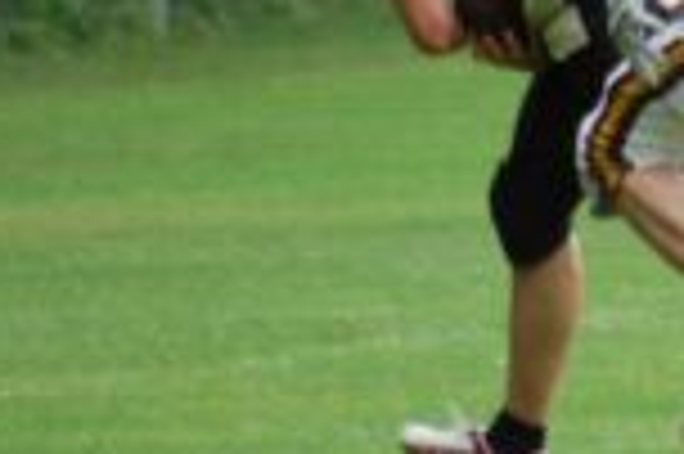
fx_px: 25470
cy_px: -45
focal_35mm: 1342
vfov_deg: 1.0
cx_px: 776
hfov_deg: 1.5
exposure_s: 1/800
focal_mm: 300
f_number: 5.6
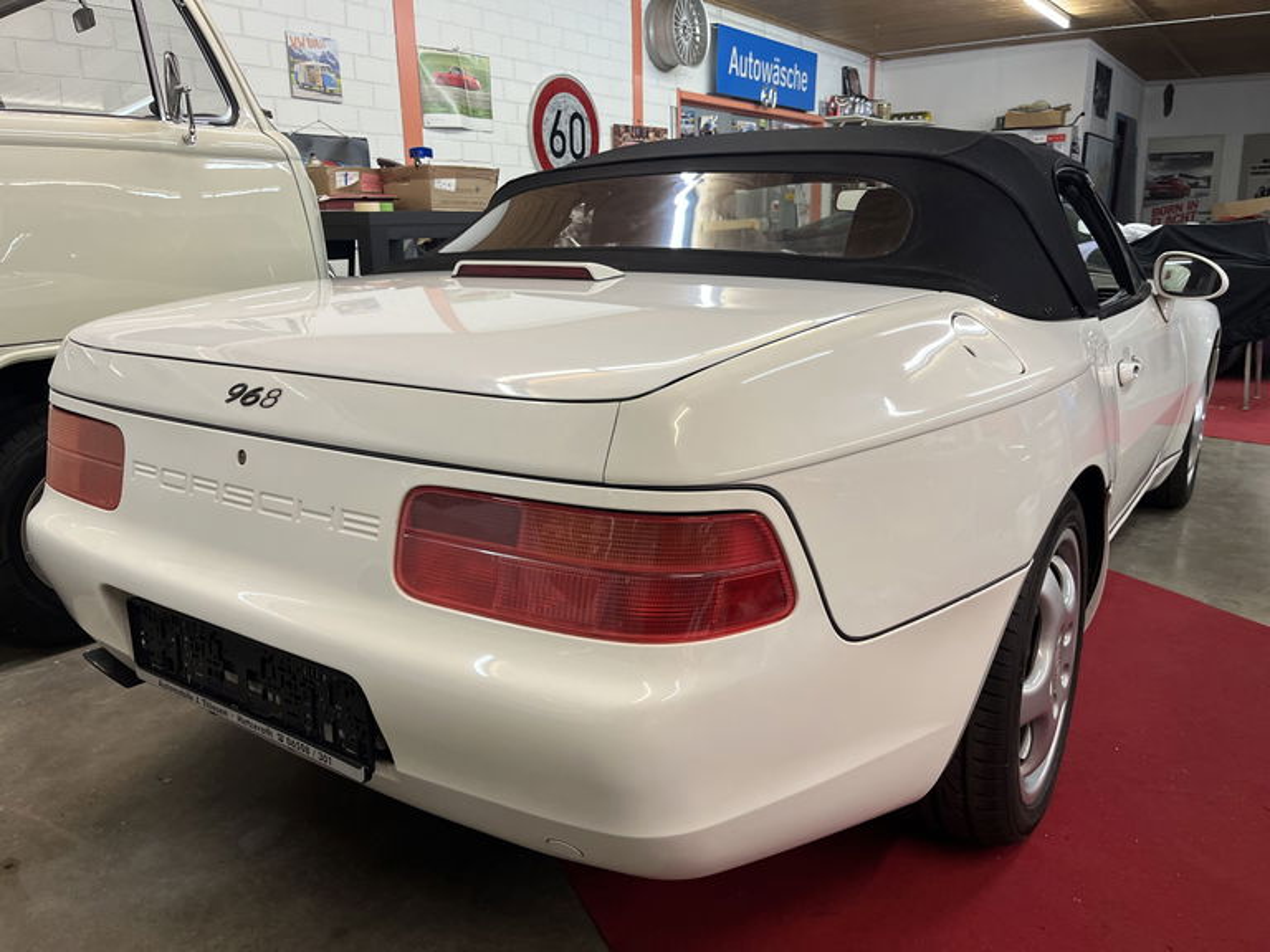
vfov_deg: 53.1
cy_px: 476
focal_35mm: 26
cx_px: 635
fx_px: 954
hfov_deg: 67.3
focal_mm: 5.1
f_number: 1.6
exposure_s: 1/100
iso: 125
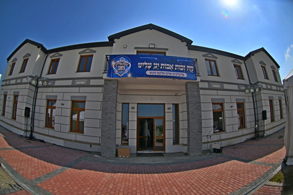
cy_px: 98
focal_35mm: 15
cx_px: 146
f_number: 2.8
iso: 64
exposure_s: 1/6400
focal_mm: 10.5
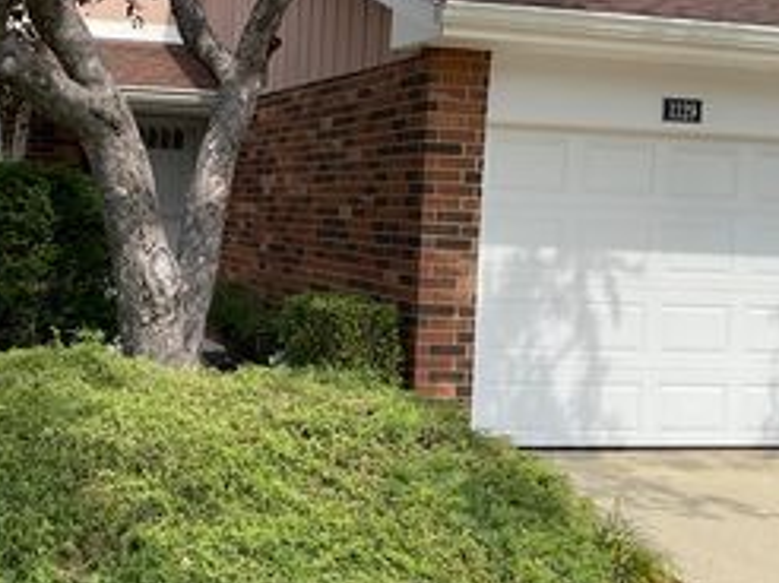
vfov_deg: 24.7
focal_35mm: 59
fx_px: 1326
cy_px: 230
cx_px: 238
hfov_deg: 32.4
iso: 16
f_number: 1.8
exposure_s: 1/855
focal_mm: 3
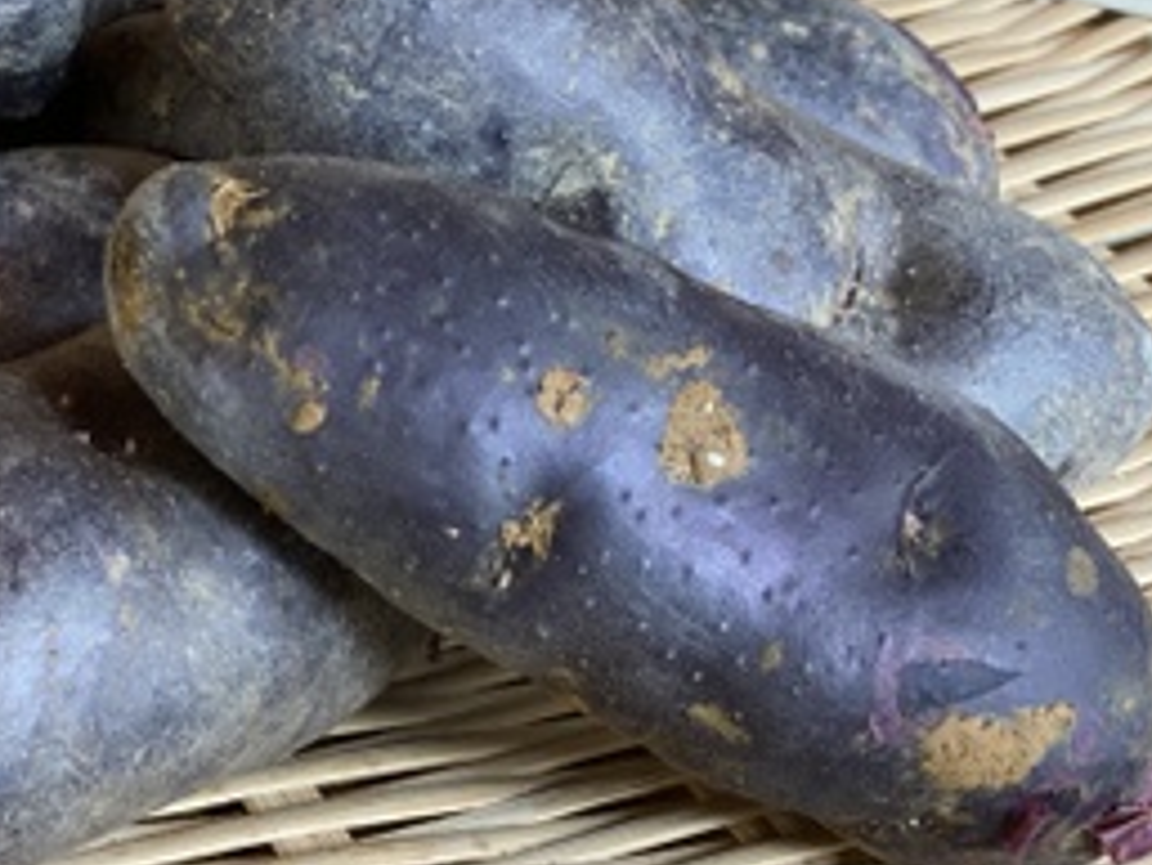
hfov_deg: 19.9
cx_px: 175
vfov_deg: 15.2
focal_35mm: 97
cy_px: 287
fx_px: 3230
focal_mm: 6
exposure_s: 1/80
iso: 250
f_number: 2
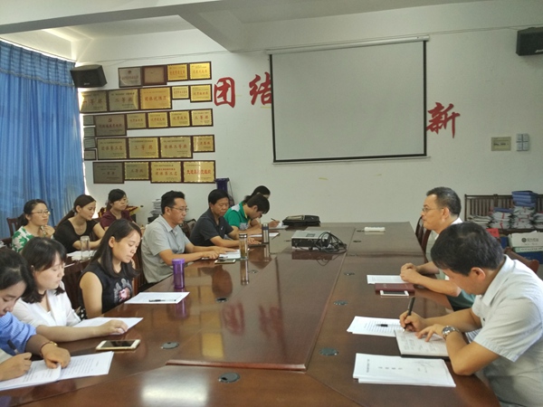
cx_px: 272
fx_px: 471
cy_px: 204
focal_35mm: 30
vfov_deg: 46.8
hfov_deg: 60.0
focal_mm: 4.12
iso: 301
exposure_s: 1/33
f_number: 2
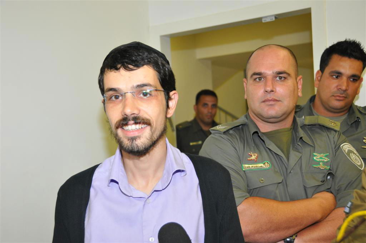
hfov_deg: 41.2
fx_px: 487
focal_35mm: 48
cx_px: 183
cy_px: 122
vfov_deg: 28.0
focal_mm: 32
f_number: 4
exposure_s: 1/60
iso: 800
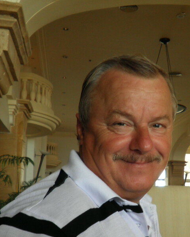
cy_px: 175
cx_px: 133
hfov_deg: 29.4
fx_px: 358
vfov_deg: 35.9
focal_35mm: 51
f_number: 2.6
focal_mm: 4.65
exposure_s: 1/30
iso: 64
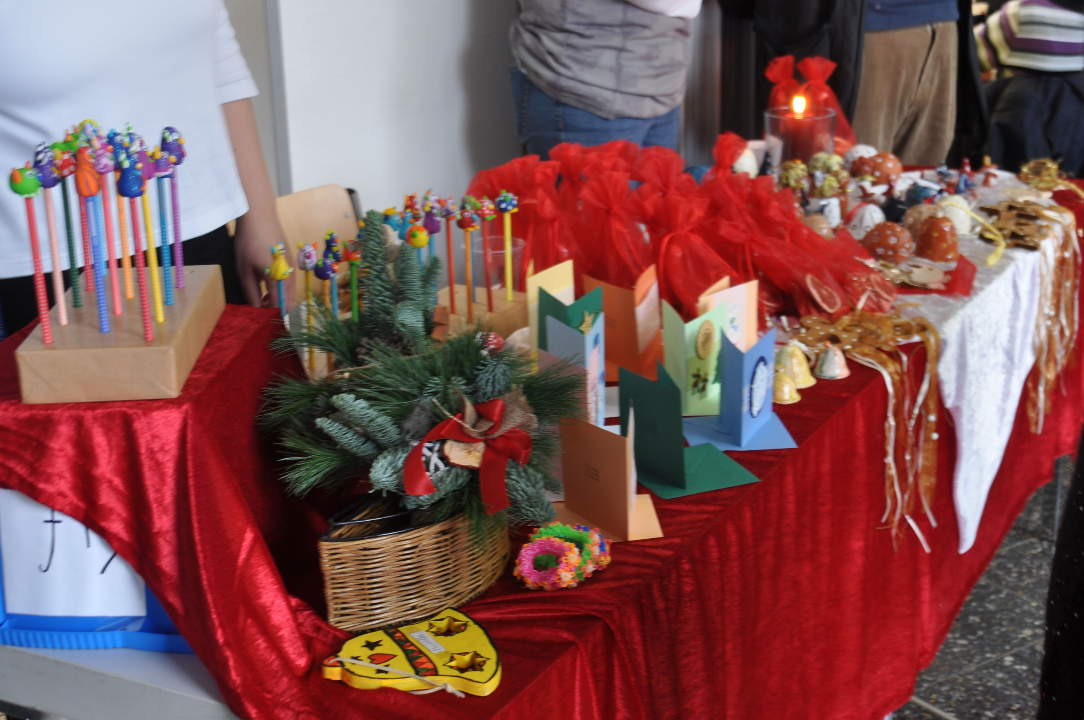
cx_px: 542
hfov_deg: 43.7
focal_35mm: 45
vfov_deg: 29.8
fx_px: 1353
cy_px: 360
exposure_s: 1/5
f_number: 4.2
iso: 200
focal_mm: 30
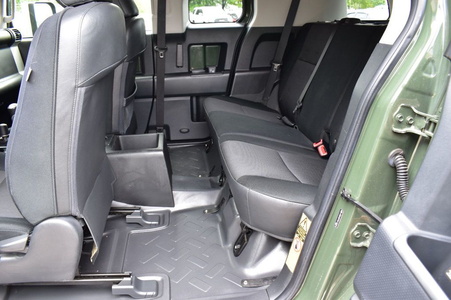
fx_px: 338
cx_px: 226
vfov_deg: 47.9
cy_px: 150
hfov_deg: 67.4
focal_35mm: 27
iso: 400
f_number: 6.3
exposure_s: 1/20
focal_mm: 18
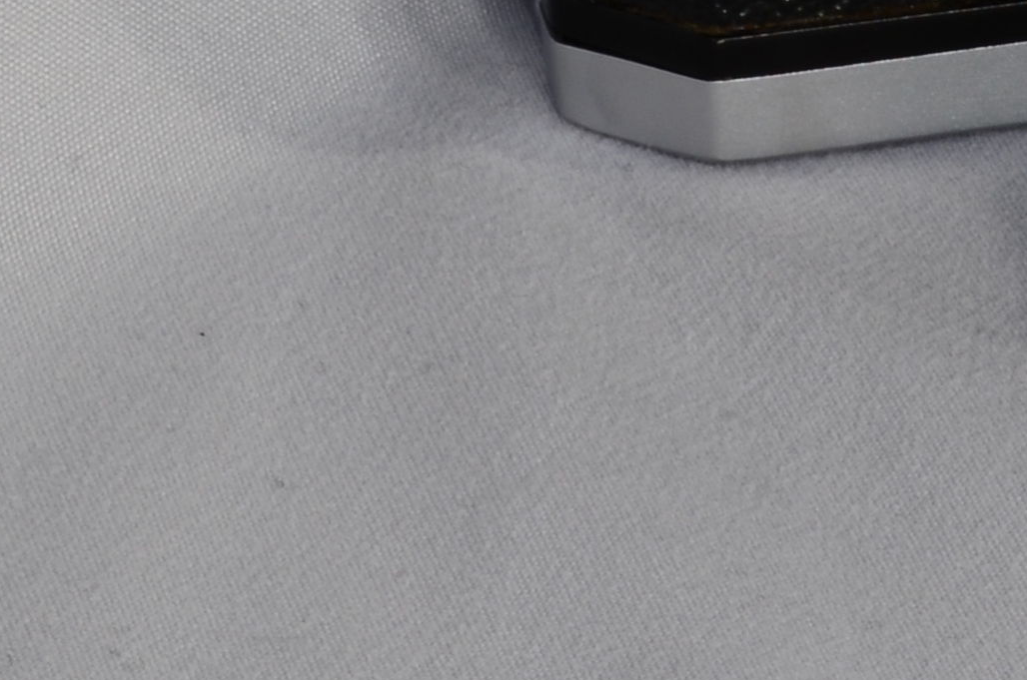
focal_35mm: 395
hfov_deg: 5.2
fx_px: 11257
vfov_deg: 3.4
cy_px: -728
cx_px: 1652
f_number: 20
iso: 100
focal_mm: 55
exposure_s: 1.6
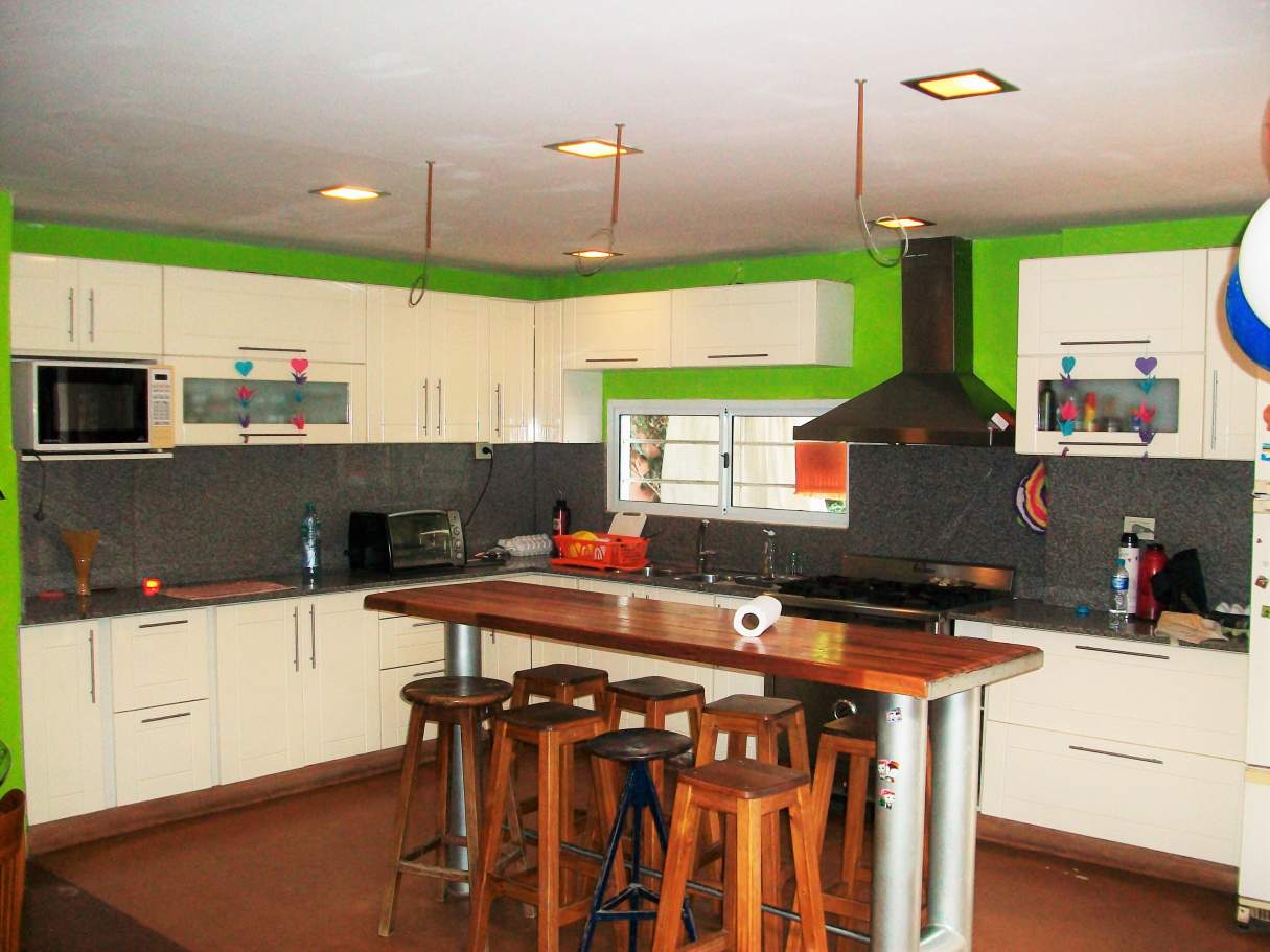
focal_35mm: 34
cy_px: 476
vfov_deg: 41.8
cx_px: 635
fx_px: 1247
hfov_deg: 54.0
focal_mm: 5.7
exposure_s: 1/60
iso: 160
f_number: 2.8
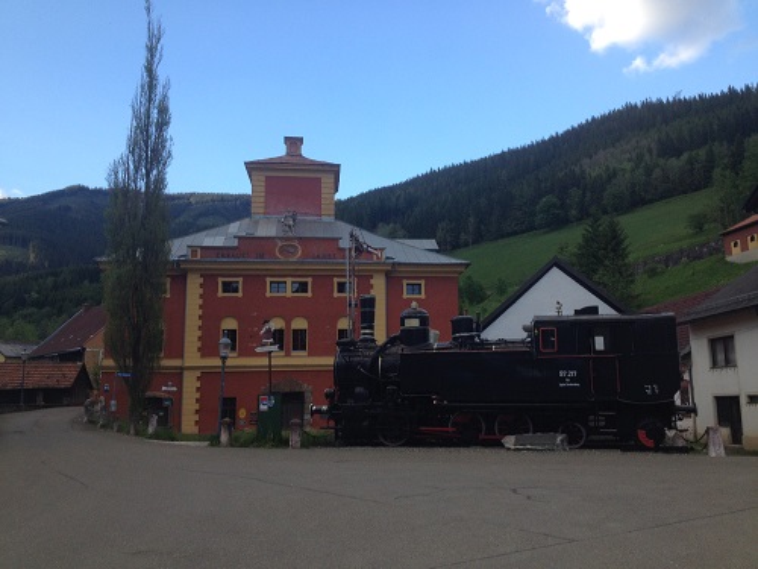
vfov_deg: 40.7
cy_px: 284
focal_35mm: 35
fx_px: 766
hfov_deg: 52.6
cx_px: 379
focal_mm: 4.28
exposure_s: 1/349
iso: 50
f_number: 2.4
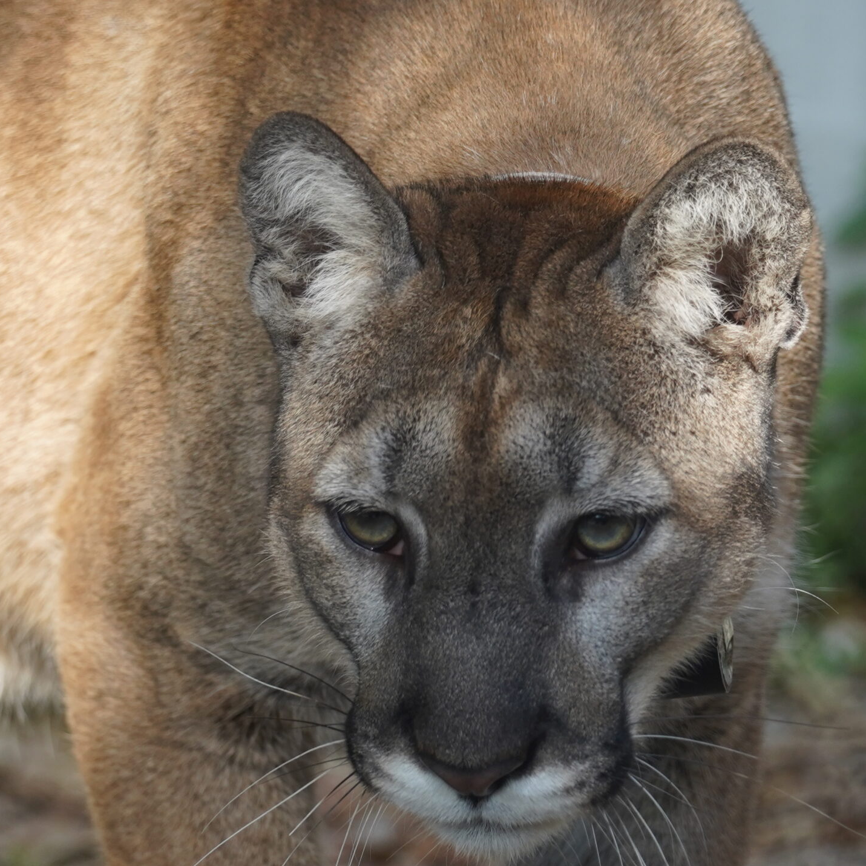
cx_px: 384
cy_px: 454
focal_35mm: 456
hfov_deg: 3.8
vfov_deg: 3.8
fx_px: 12907
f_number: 5.6
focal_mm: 200
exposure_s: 1/320
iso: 640
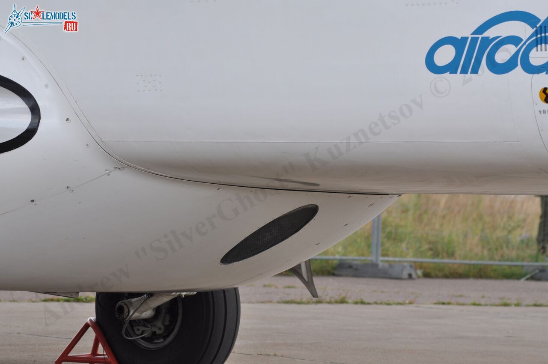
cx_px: 274
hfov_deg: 9.5
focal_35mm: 218
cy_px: 182
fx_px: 3307
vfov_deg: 6.3
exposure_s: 1/100
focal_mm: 145
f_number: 8
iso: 200
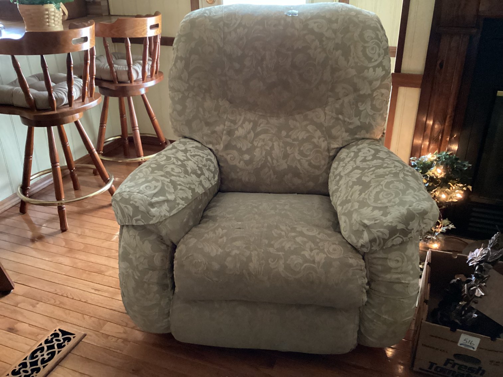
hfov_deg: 58.3
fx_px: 450
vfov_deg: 45.4
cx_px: 252
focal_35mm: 31
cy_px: 188
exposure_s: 1/20
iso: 640
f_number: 2.4
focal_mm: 3.3
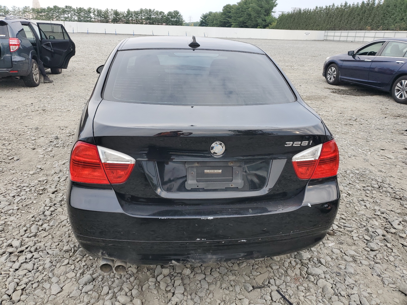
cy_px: 152
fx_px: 306
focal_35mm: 26
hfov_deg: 67.3
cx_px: 204
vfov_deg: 53.1
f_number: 1.5
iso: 50
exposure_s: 1/417
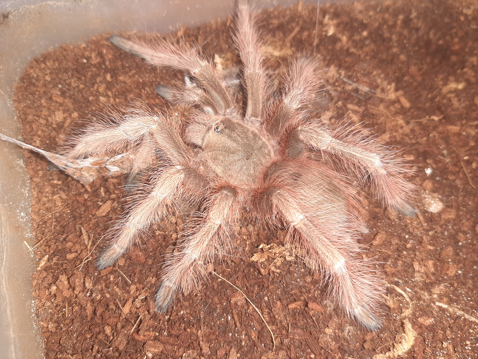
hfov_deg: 65.3
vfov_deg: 51.4
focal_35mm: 27
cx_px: 239
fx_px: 373
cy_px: 180
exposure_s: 1/100
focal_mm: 3.93
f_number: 1.7
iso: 50
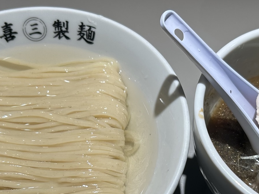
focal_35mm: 58
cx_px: 144
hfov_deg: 33.2
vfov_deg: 24.9
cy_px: 148
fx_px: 434
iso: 32
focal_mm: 5.7
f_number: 1.5
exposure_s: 1/124
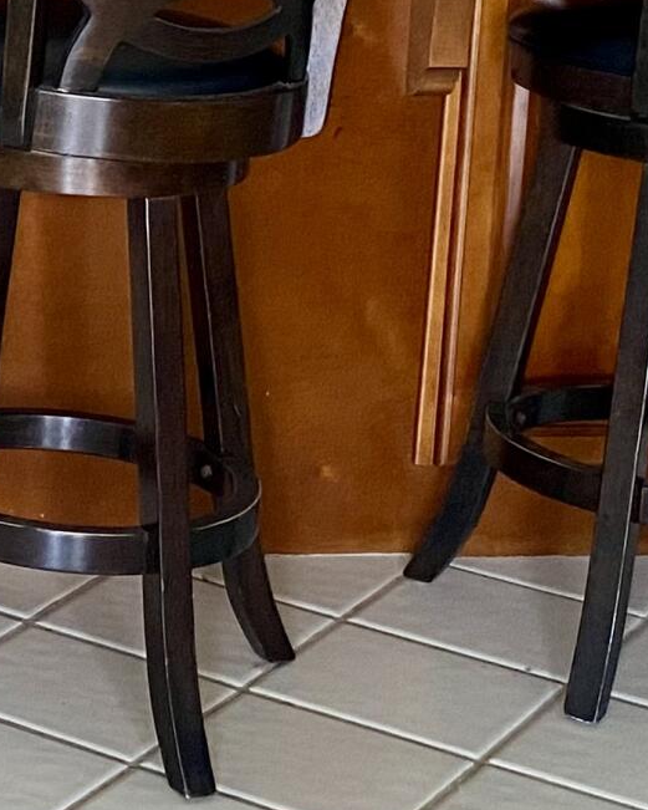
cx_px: -638
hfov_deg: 11.8
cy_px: -87
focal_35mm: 117
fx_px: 2804
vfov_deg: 16.0
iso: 125
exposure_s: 1/87
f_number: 1.8
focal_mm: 4.25
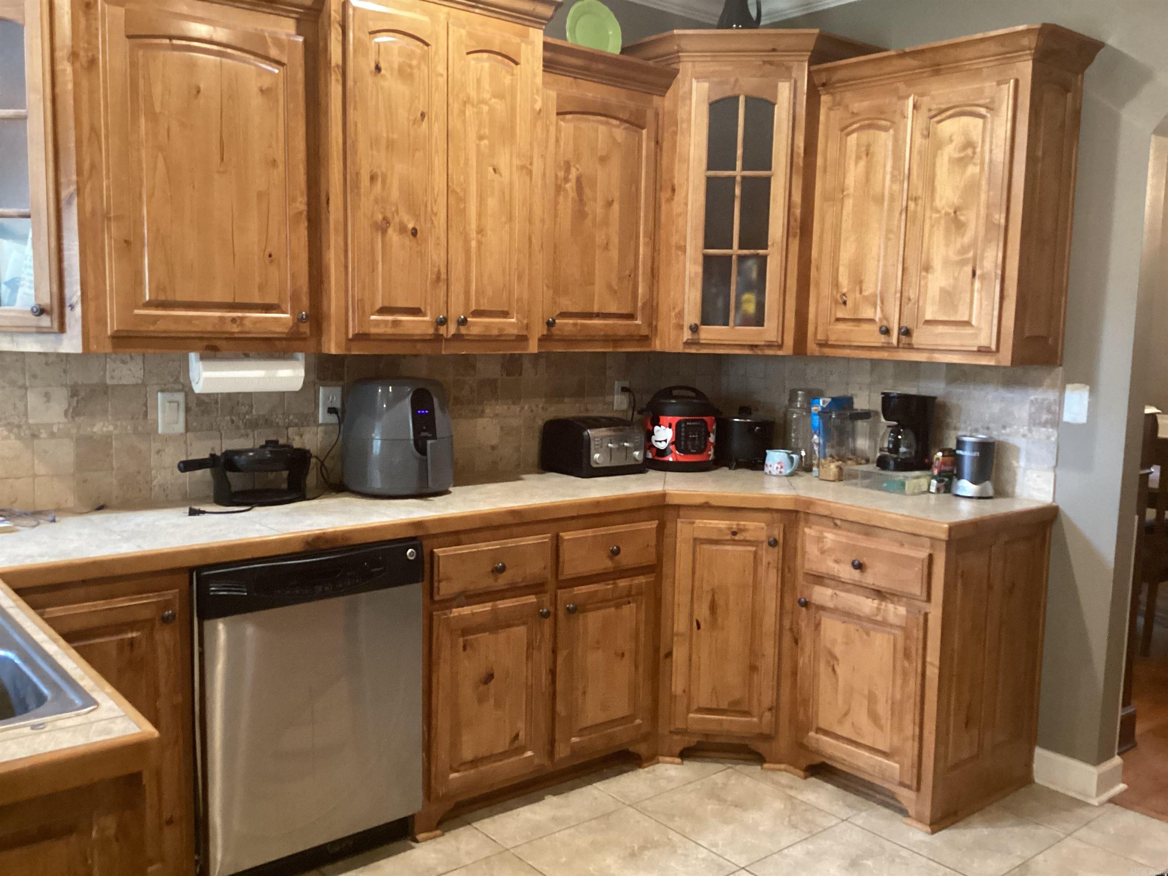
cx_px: 584
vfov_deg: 45.4
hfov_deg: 58.4
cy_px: 438
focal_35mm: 31
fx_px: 1046
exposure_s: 1/40
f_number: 2.4
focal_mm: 3.3
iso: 400
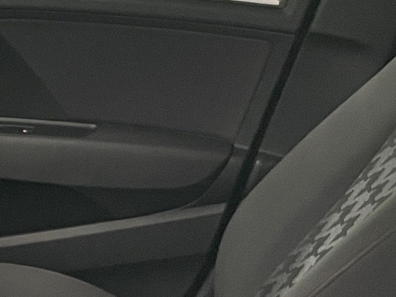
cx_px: -152
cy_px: 371
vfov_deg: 11.9
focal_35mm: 121
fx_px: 1385
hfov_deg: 15.3
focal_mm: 4.2
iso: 160
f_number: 1.6
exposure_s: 1/50
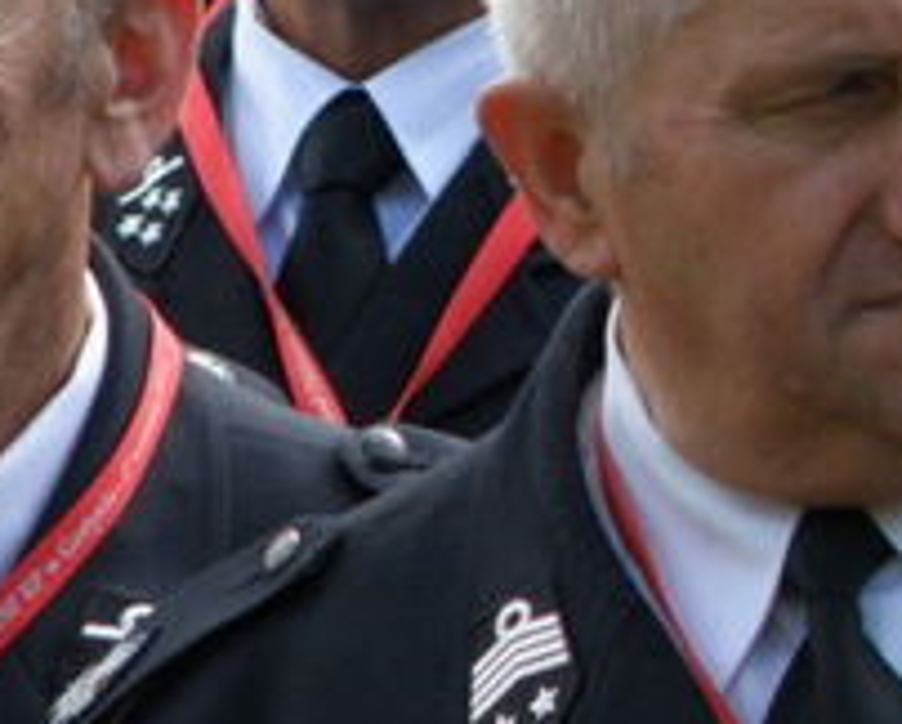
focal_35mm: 1039
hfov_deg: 1.9
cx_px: 442
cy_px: -7
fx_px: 27764
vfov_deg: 1.5
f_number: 4.3
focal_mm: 76.16
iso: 200
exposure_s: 1/500
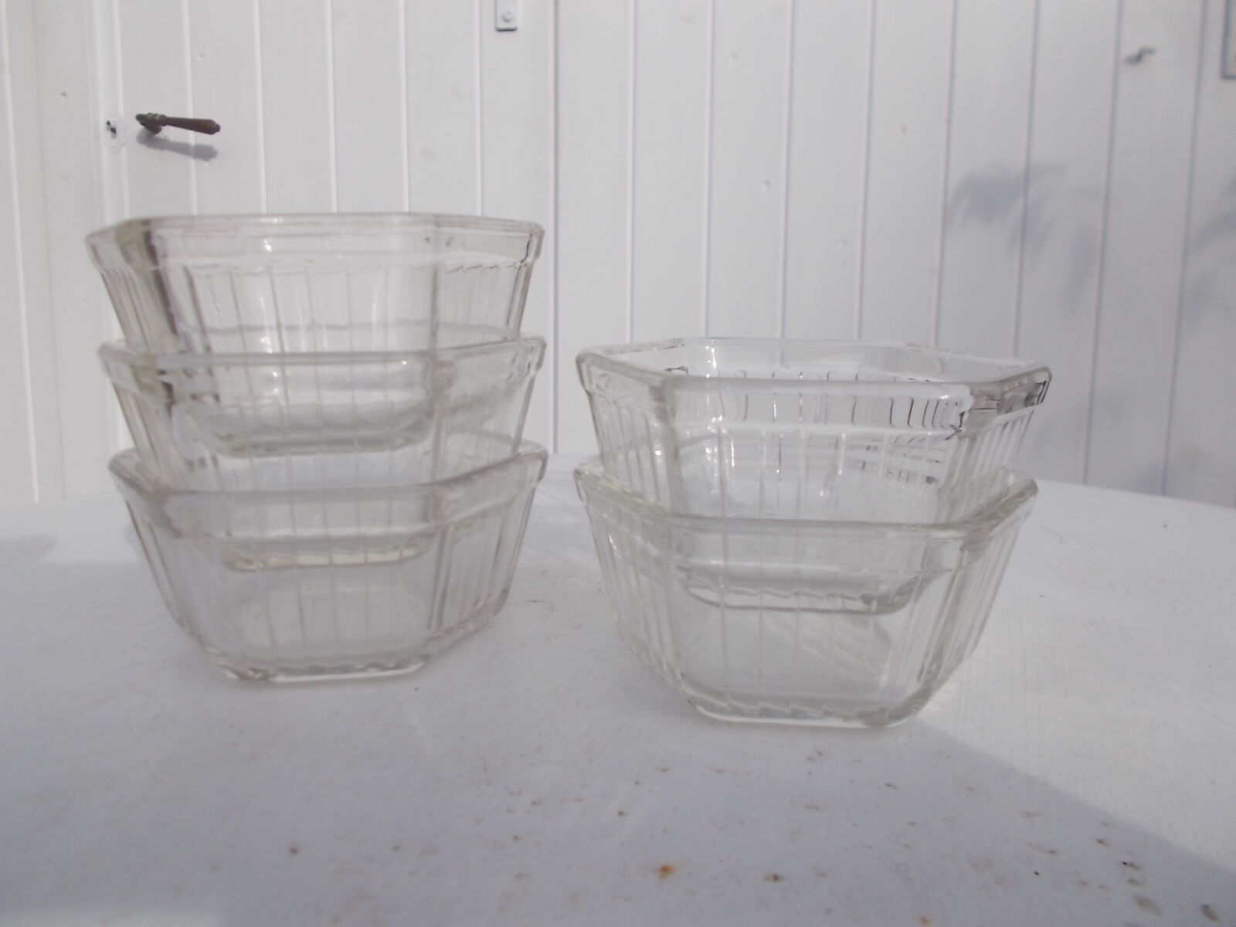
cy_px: 464
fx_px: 928
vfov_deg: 53.1
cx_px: 618
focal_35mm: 26
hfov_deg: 67.3
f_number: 8
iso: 80
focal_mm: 4.6
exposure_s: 1/160
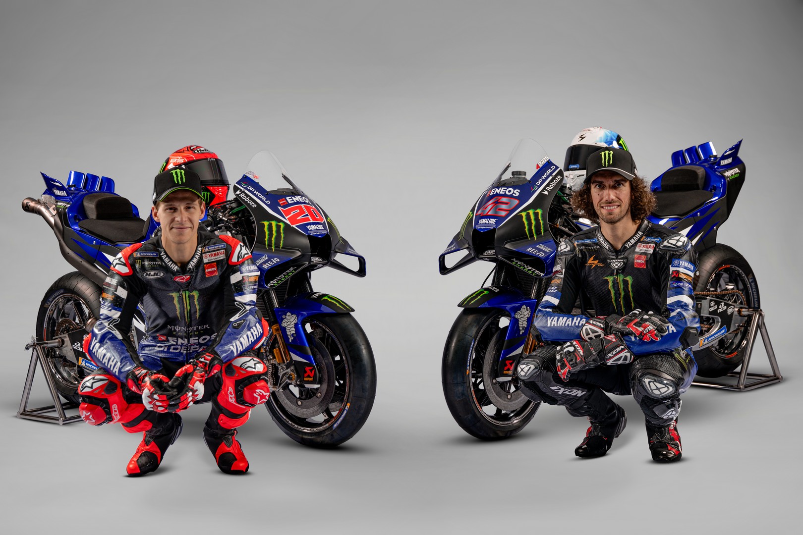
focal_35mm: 48
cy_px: 268
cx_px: 402
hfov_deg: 41.1
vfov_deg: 28.1
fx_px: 1071
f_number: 5.6
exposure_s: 1/200
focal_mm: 48
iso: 80
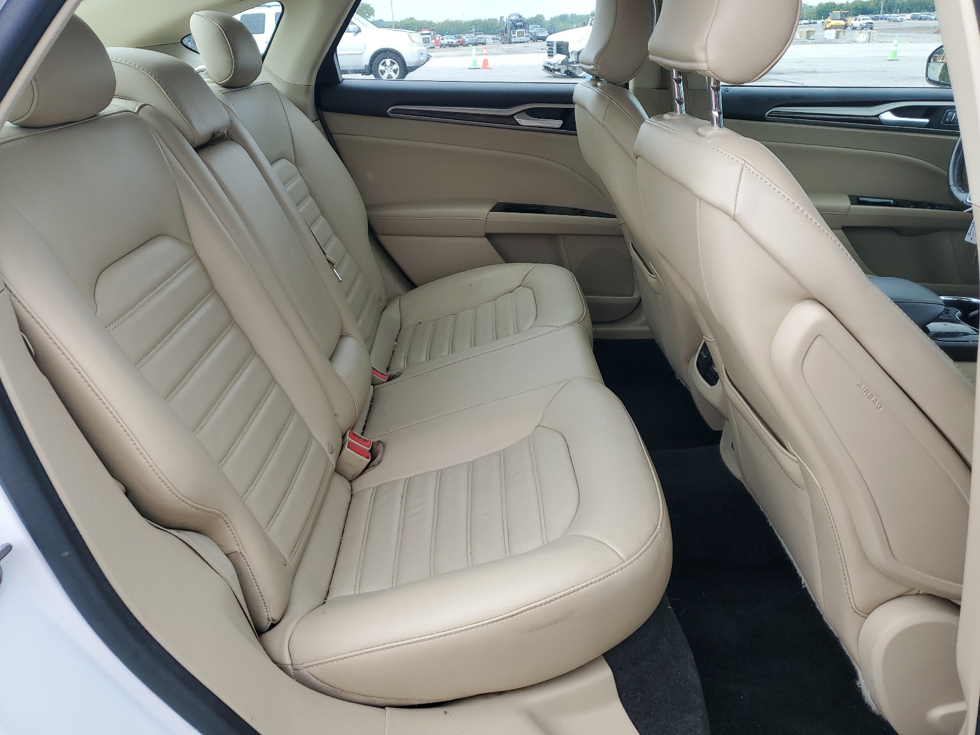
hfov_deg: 67.3
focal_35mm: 26
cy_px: 368
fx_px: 736
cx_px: 490
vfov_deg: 53.1
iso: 50
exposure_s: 1/667
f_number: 1.5
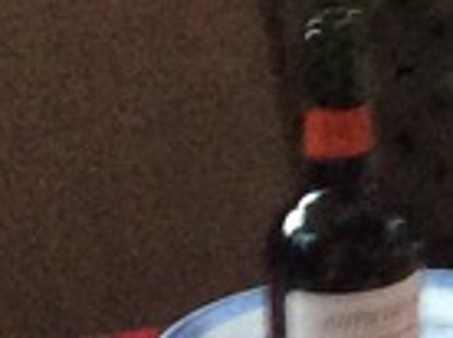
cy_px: -120
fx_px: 3109
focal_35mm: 238
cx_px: 1034
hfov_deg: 7.8
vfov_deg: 6.2
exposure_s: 1/20
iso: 320
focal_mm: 3.3
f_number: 2.4
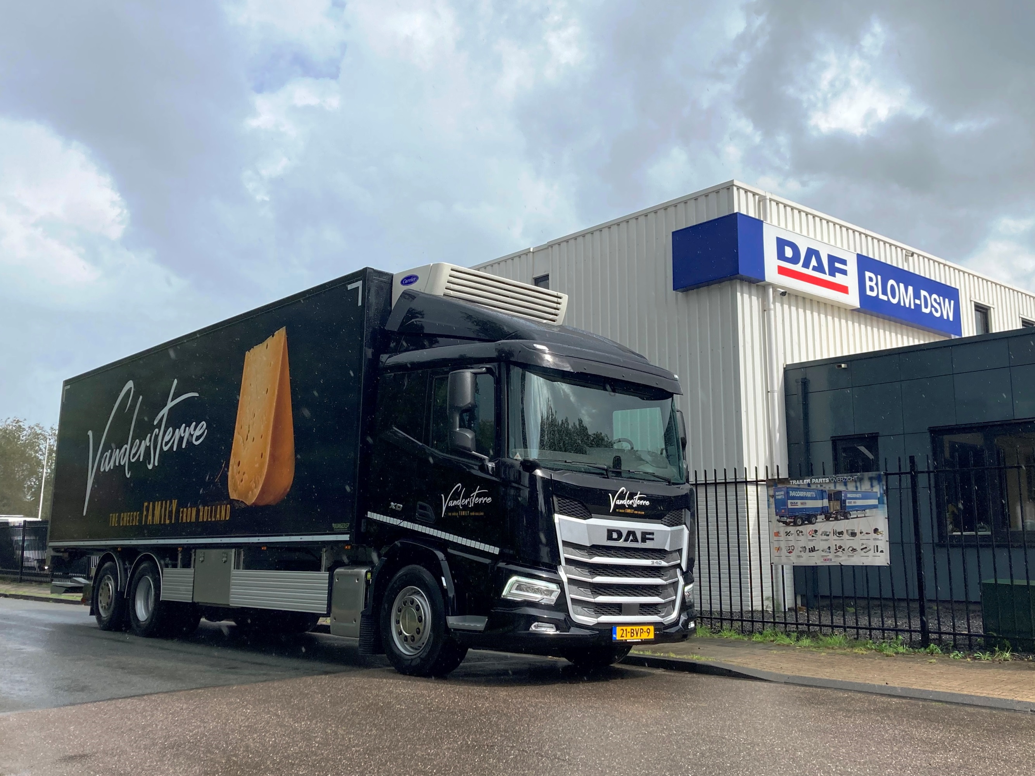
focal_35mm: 28
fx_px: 837
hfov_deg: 63.4
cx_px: 518
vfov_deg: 49.7
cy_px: 388
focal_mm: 3.99
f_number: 1.8
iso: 20
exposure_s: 1/1600
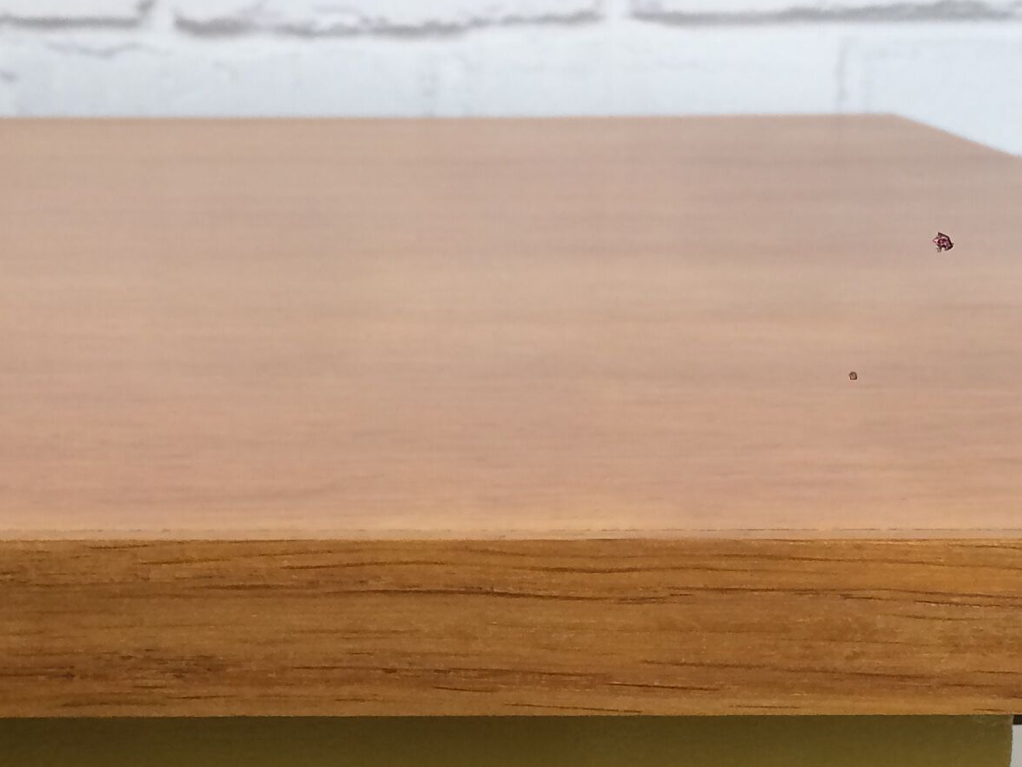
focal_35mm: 80
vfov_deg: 17.5
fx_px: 2362
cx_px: 568
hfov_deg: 24.4
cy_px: 936
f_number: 2.2
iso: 40
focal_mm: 4.15
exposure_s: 1/33
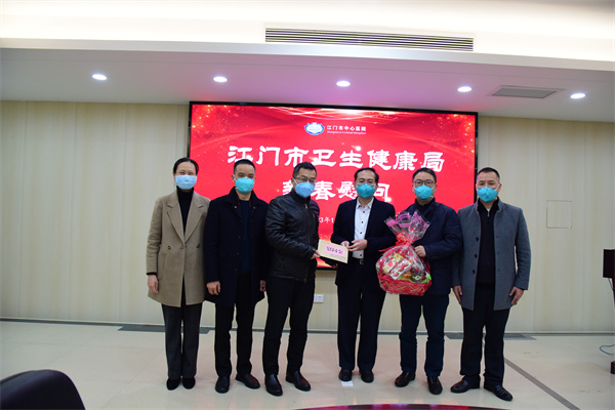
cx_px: 308
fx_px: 410
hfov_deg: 73.7
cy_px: 205
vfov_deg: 53.1
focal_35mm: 24
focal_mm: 24
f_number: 5
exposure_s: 1/125
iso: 1600
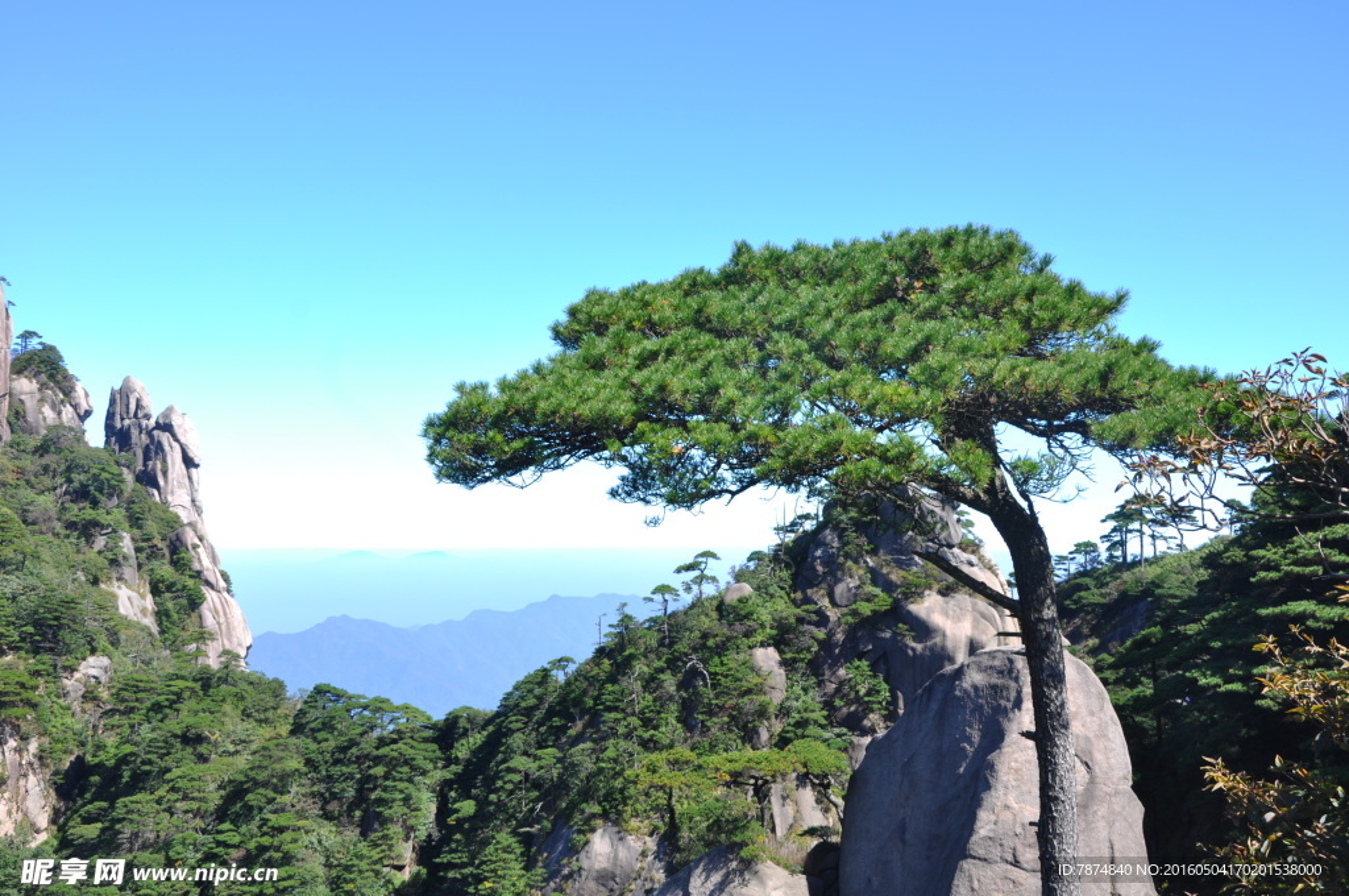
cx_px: 674
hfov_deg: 46.5
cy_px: 448
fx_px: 1572
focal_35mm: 42
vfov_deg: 31.8
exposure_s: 1/100
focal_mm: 28
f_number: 10
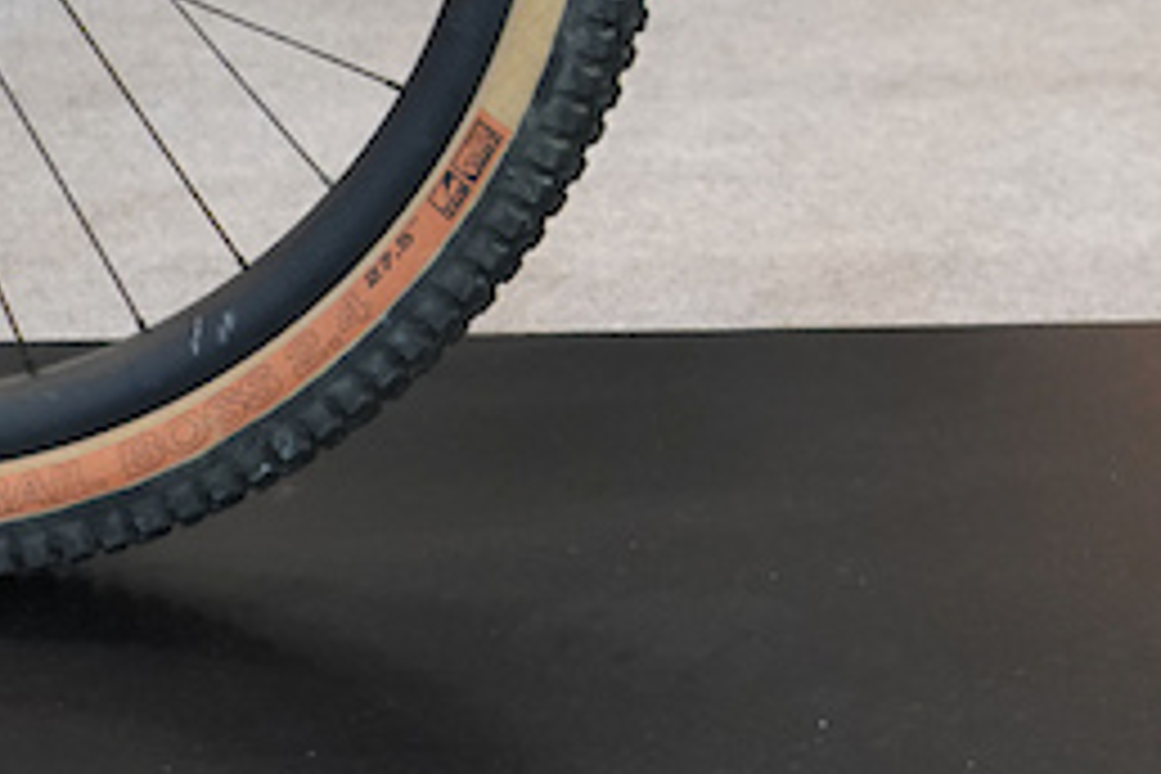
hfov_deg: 16.6
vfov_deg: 10.7
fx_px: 3837
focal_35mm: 119
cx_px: 1323
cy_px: -713
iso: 2500
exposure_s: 1/160
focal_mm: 30
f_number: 3.5
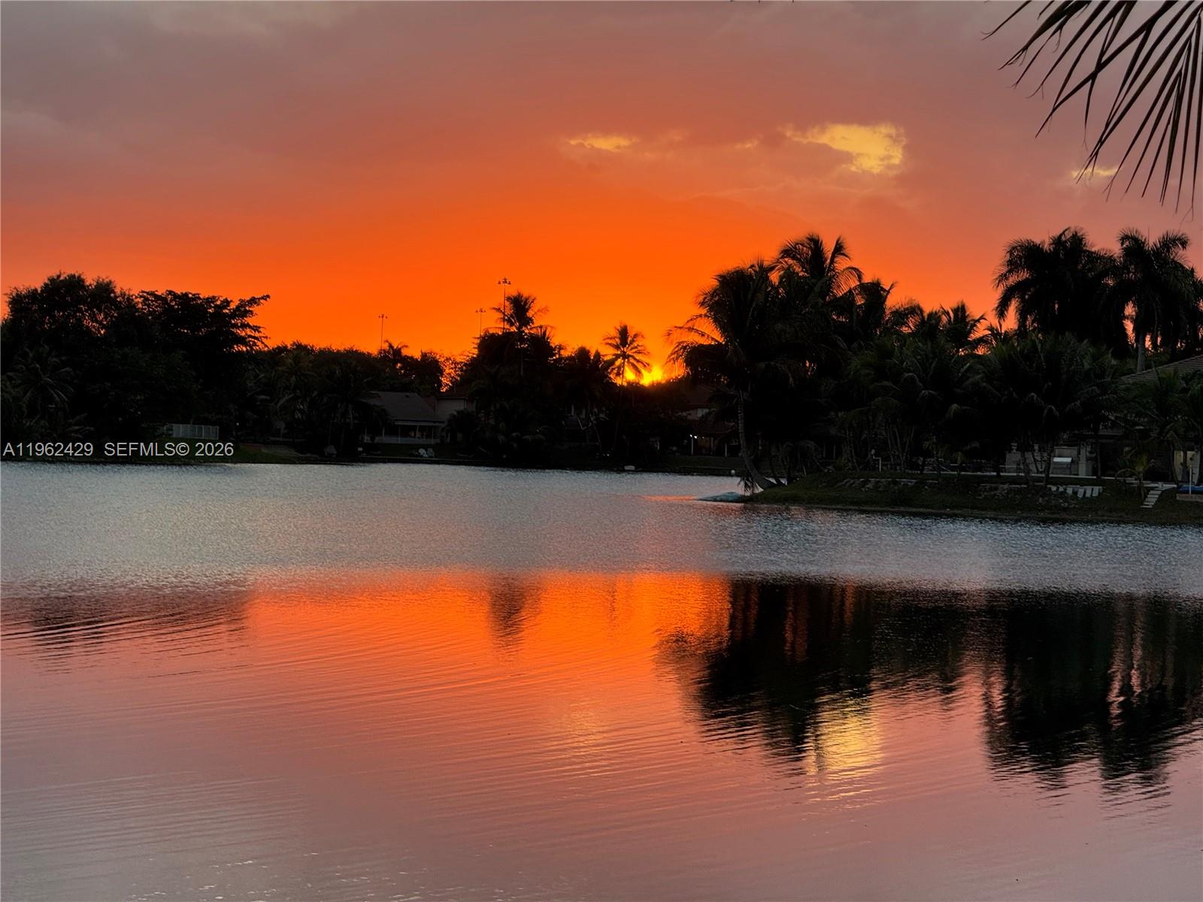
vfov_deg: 12.3
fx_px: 4170
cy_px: 451
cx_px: 602
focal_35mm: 120
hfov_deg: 16.4
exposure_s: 1/99
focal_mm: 15.66
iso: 50
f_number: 2.8
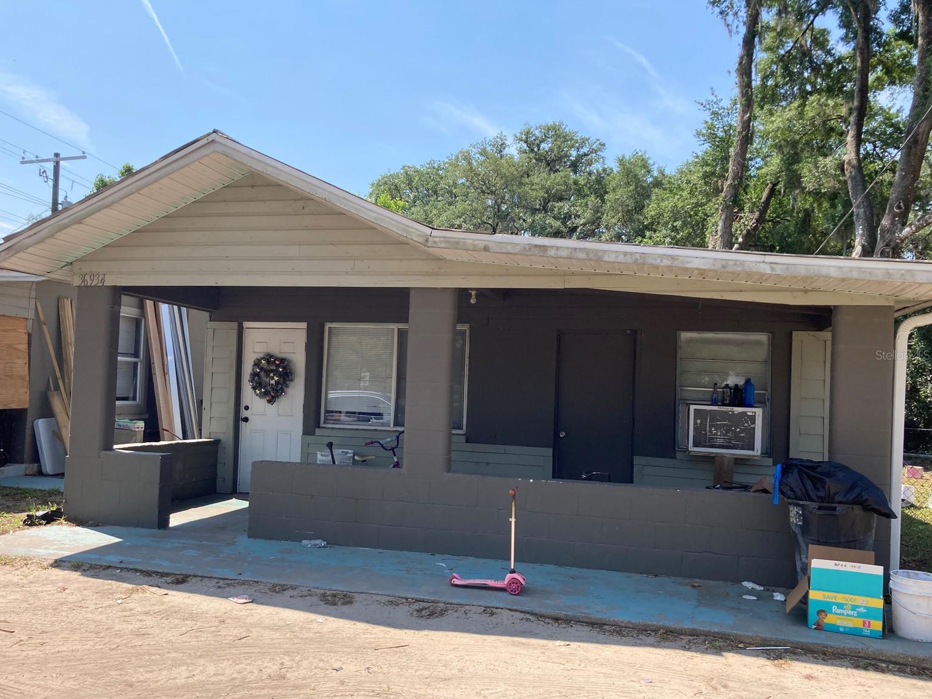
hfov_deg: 61.6
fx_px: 781
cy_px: 355
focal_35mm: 29
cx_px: 450
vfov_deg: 48.2
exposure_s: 1/1350
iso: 20
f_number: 1.8
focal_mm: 3.99
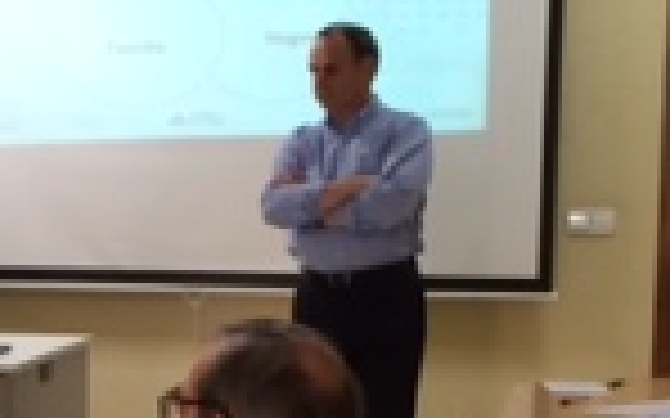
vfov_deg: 9.4
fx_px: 2501
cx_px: -99
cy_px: 485
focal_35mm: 137
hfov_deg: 14.8
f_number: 2.2
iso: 125
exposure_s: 1/33
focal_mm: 4.12
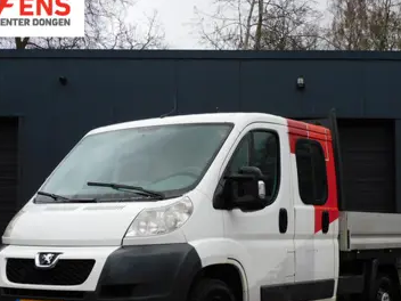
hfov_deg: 26.0
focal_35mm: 75
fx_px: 869
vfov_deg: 19.6
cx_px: 188
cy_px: 180
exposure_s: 1/400
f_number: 4
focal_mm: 9.9
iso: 125
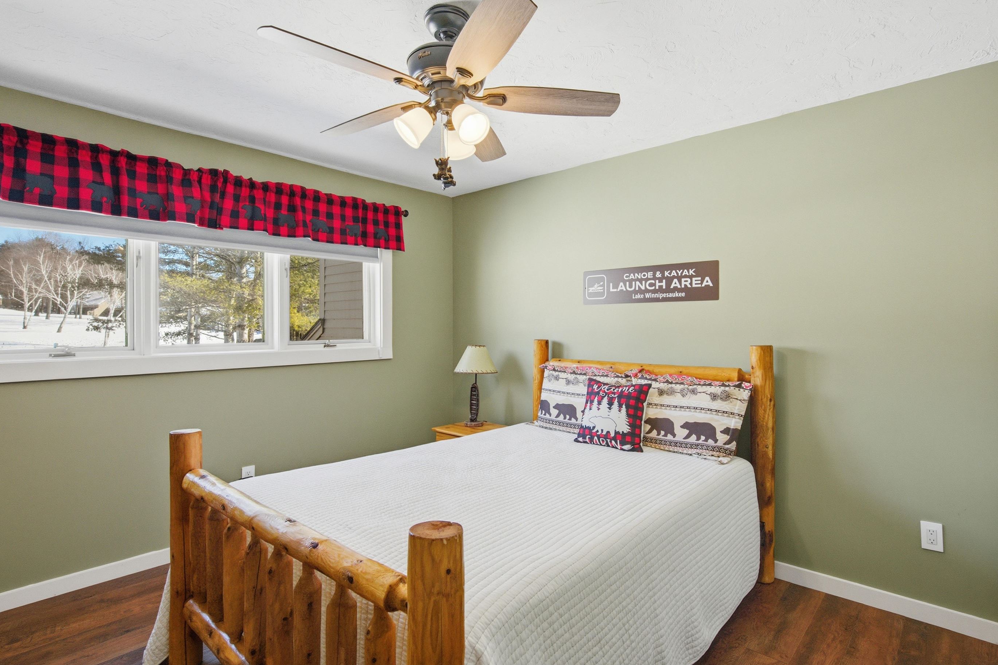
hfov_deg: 90.0
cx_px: 514
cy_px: 327
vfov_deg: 67.4
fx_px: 499
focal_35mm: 18
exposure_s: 1/2500
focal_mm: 16
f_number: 8
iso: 1250
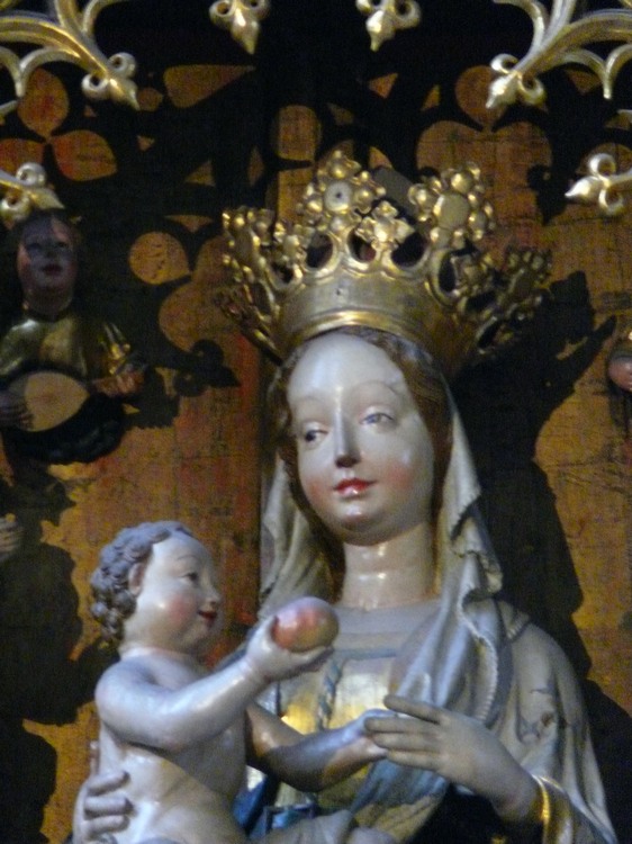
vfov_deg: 4.7
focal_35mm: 420
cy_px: 422
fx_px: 10230
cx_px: 316
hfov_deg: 3.5
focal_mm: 88.8
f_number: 3.7
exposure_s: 1/10
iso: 800
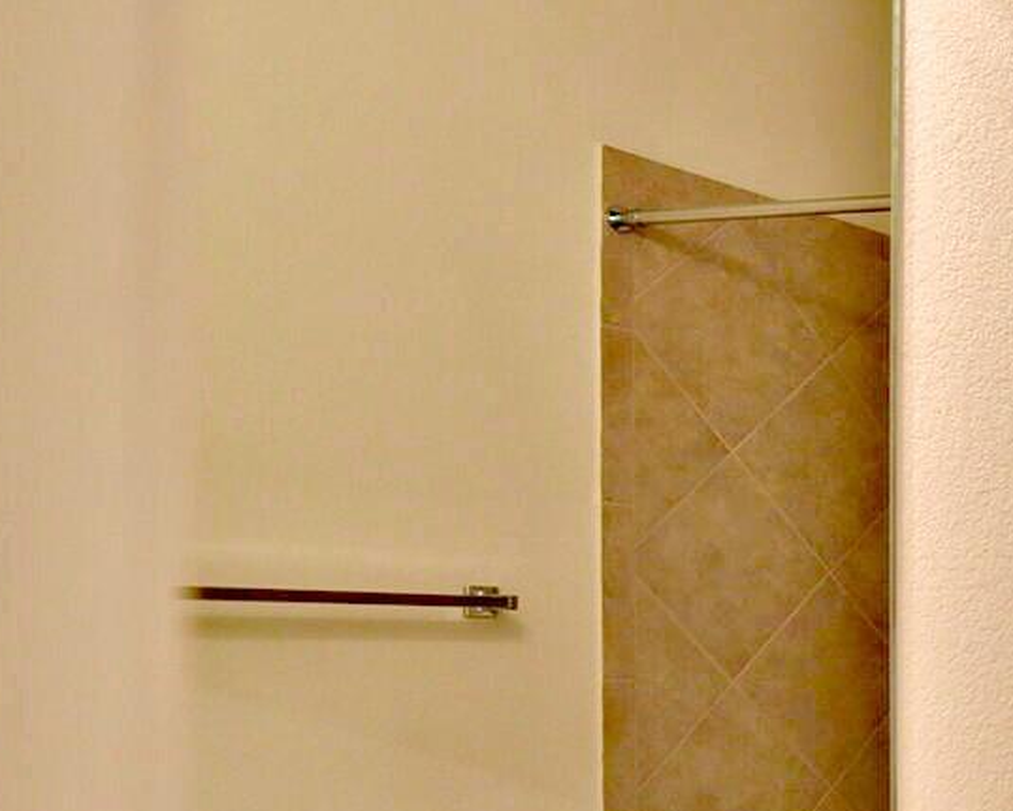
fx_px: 1500
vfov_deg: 29.6
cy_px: 650
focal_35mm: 50
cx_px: 1779
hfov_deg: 22.8
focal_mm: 14
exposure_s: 1/60
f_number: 2.8
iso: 800
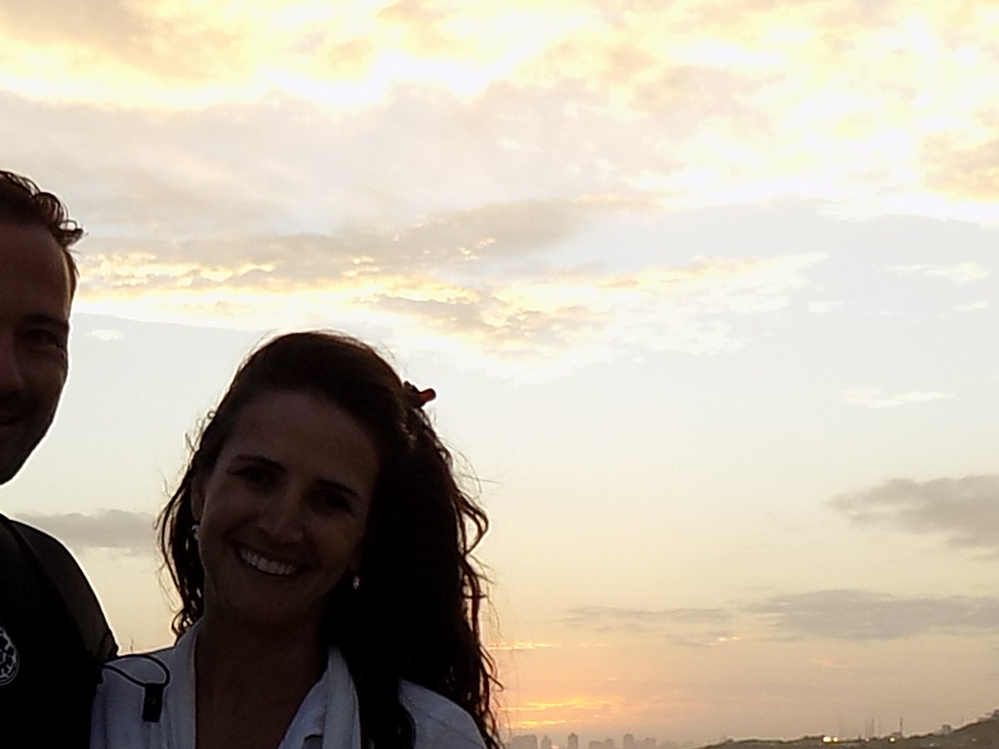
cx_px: 58
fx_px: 1934
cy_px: 705
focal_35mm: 67
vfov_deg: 21.3
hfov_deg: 27.7
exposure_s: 1/160
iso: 80
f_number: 3.1
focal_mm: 4
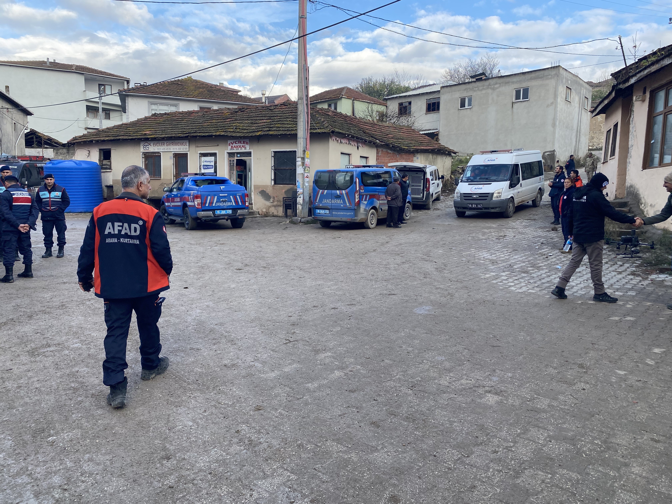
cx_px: 336
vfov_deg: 53.1
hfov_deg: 67.3
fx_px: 505
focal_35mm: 26
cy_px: 252
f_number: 1.8
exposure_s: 1/588
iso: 32
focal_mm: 4.25
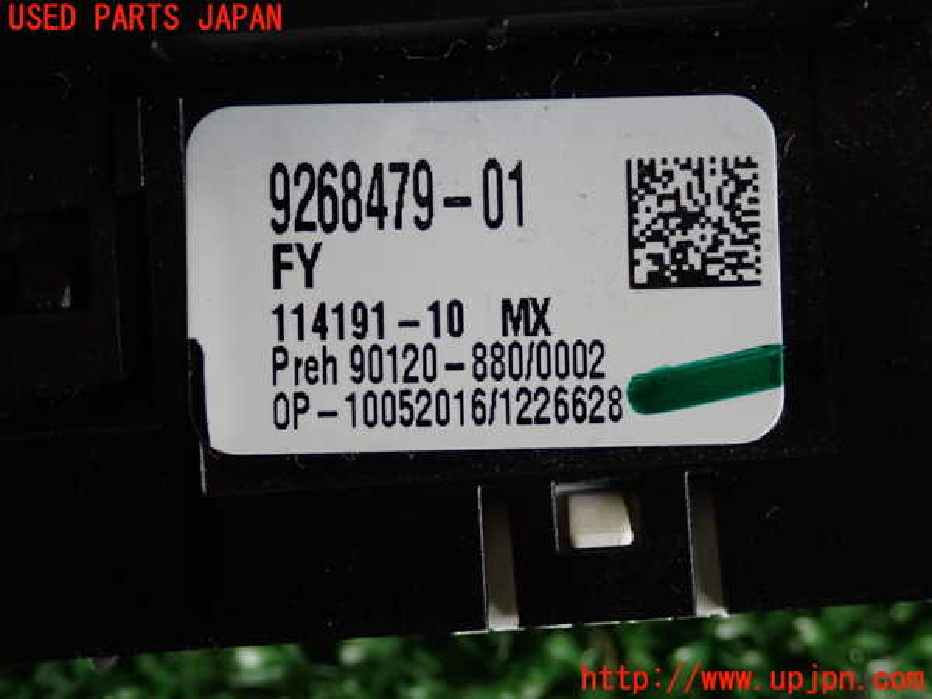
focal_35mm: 71
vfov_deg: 20.7
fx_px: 1912
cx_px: 466
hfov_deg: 27.4
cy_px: 350
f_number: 3.9
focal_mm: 12.73
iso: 500
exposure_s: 1/60
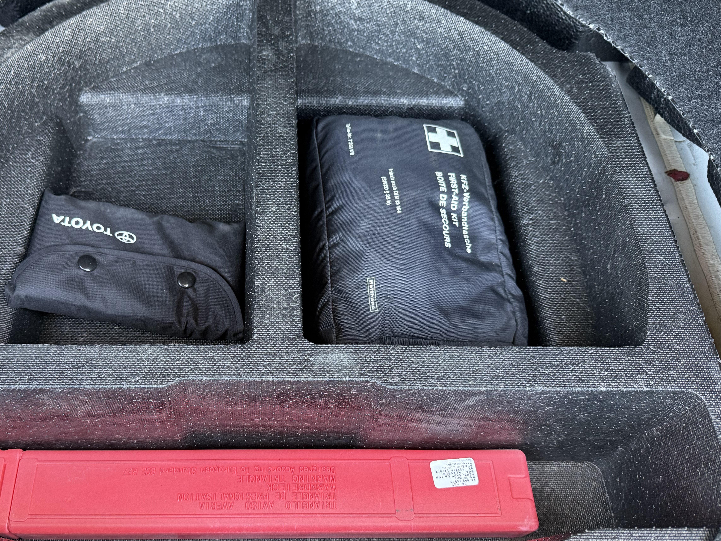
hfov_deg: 59.4
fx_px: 625
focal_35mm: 30
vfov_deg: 46.8
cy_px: 285
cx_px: 284
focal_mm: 6.76
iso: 320
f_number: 1.78
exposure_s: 1/60
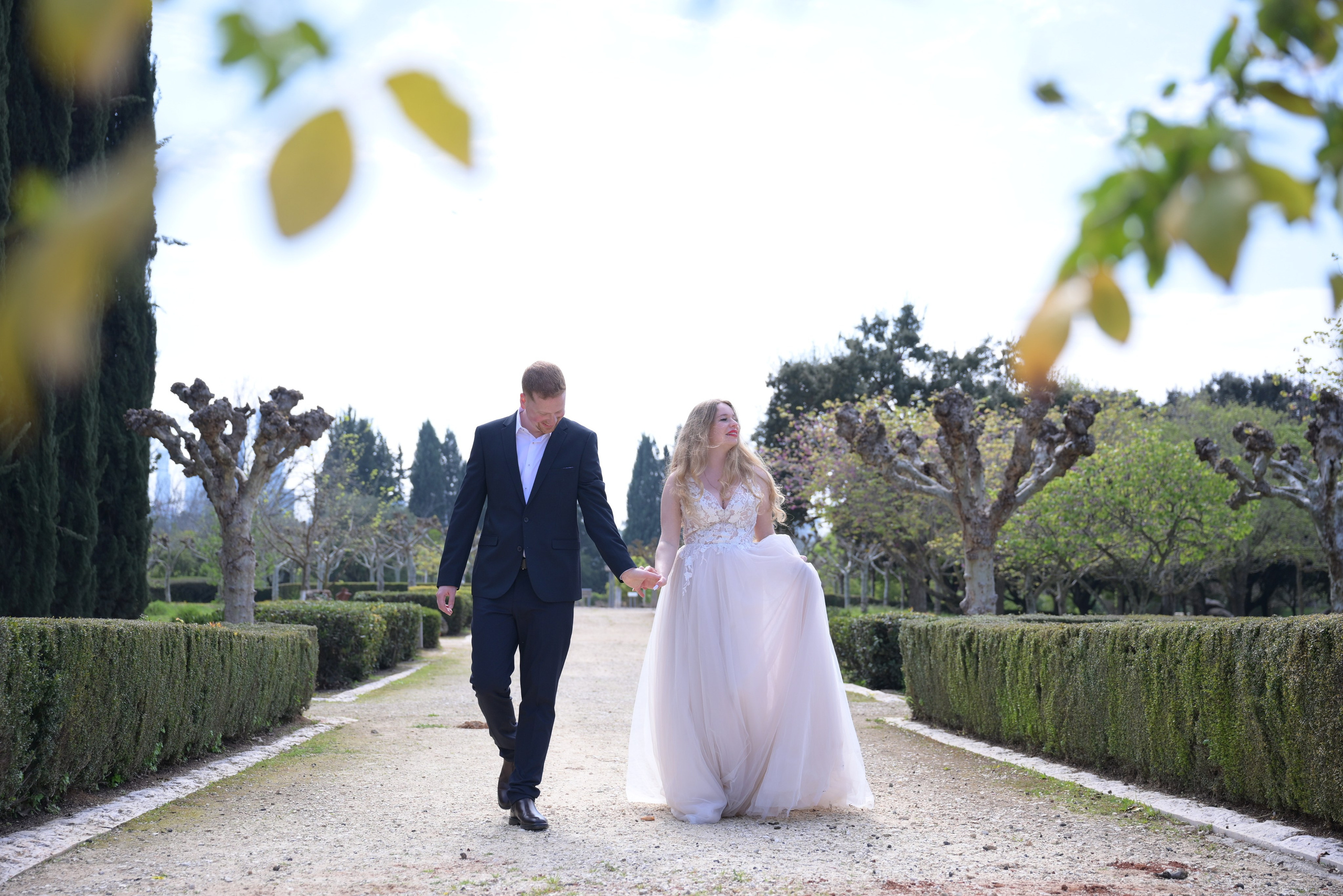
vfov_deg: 31.9
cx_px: 672
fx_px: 1567
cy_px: 448
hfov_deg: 46.4
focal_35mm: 42
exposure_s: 1/800
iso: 125
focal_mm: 42
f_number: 3.5
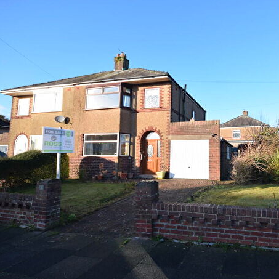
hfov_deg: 67.7
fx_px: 197
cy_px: 140
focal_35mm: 22
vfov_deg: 70.5
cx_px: 195
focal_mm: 11
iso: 250
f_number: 8
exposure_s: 1/250
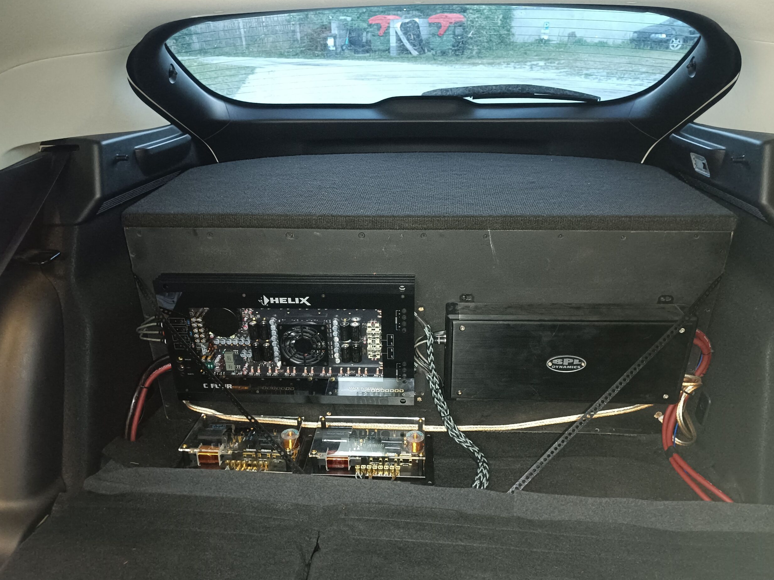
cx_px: 382
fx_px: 559
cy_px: 292
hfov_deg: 69.4
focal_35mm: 25
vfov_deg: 54.9
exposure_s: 1/25
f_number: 1.88
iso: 2419
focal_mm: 5.59
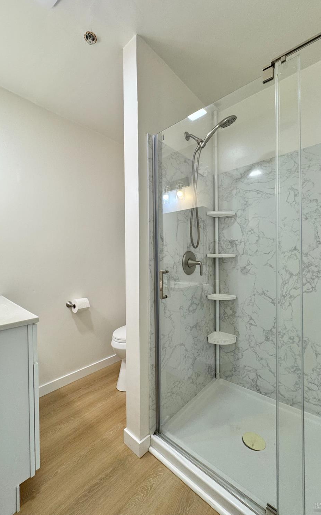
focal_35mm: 15
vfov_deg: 101.5
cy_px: 258
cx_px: 148
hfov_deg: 74.6
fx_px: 210
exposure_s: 1/120
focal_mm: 2.22
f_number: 2.2
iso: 160
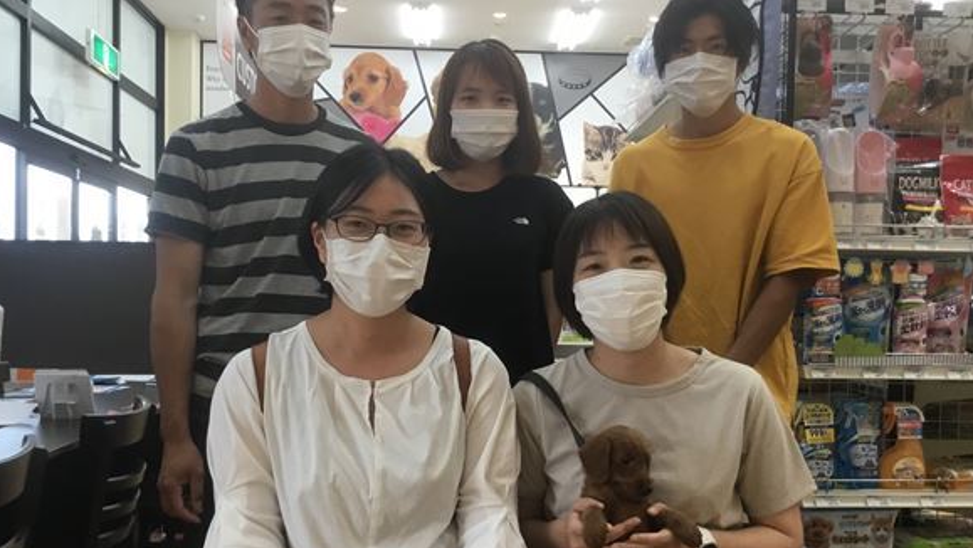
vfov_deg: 33.7
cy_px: 323
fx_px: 903
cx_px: 486
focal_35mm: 35
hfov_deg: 56.6
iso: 25
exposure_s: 1/30
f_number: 2.4
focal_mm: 3.3
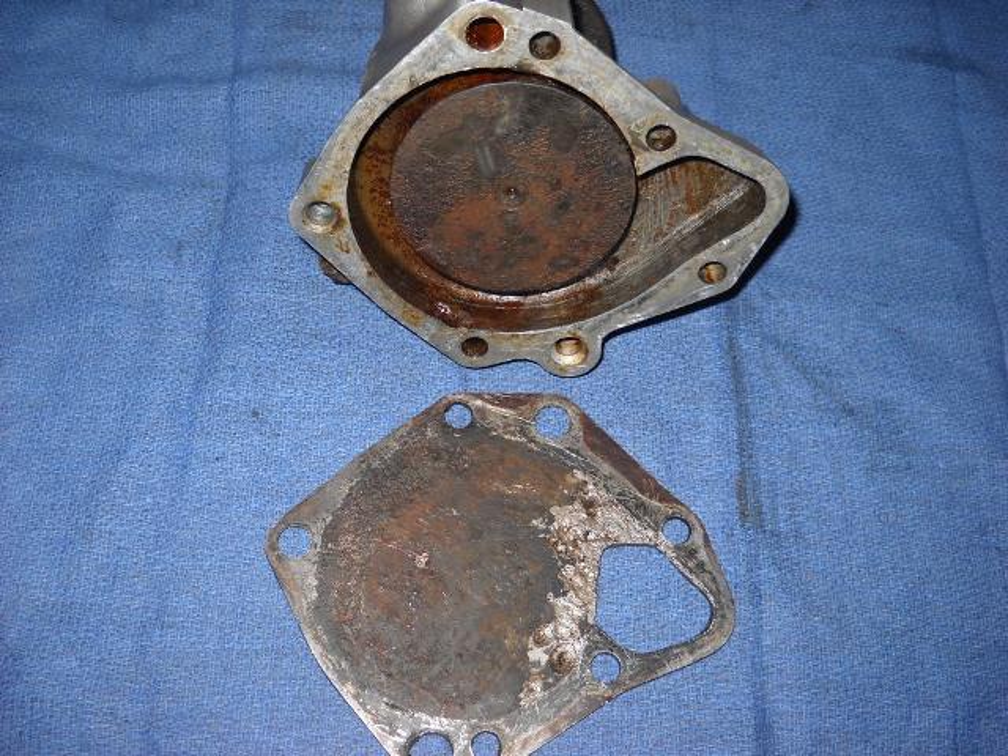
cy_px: 378
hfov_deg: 45.8
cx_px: 504
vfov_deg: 35.1
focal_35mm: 41
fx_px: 1194
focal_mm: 6.72
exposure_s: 1/30
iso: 64
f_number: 3.1
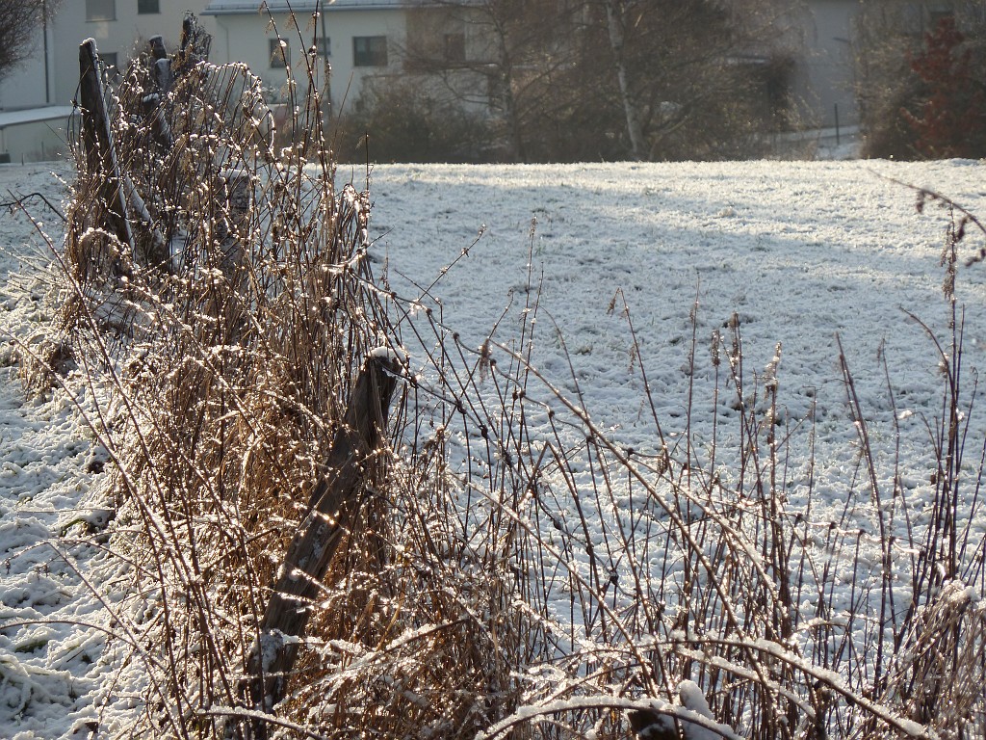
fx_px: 6409
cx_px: 493
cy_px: 370
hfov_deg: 8.8
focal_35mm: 225
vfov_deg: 6.6
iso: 80
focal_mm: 37
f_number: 4.6
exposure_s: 1/250
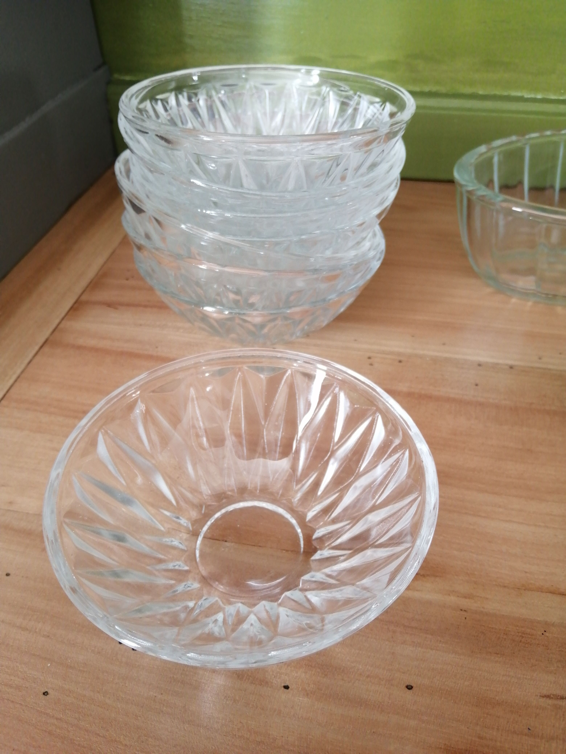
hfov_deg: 53.1
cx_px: 283
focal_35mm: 26
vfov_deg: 67.3
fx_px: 567
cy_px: 377
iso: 100
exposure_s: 1/33.3
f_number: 1.8
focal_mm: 3.6
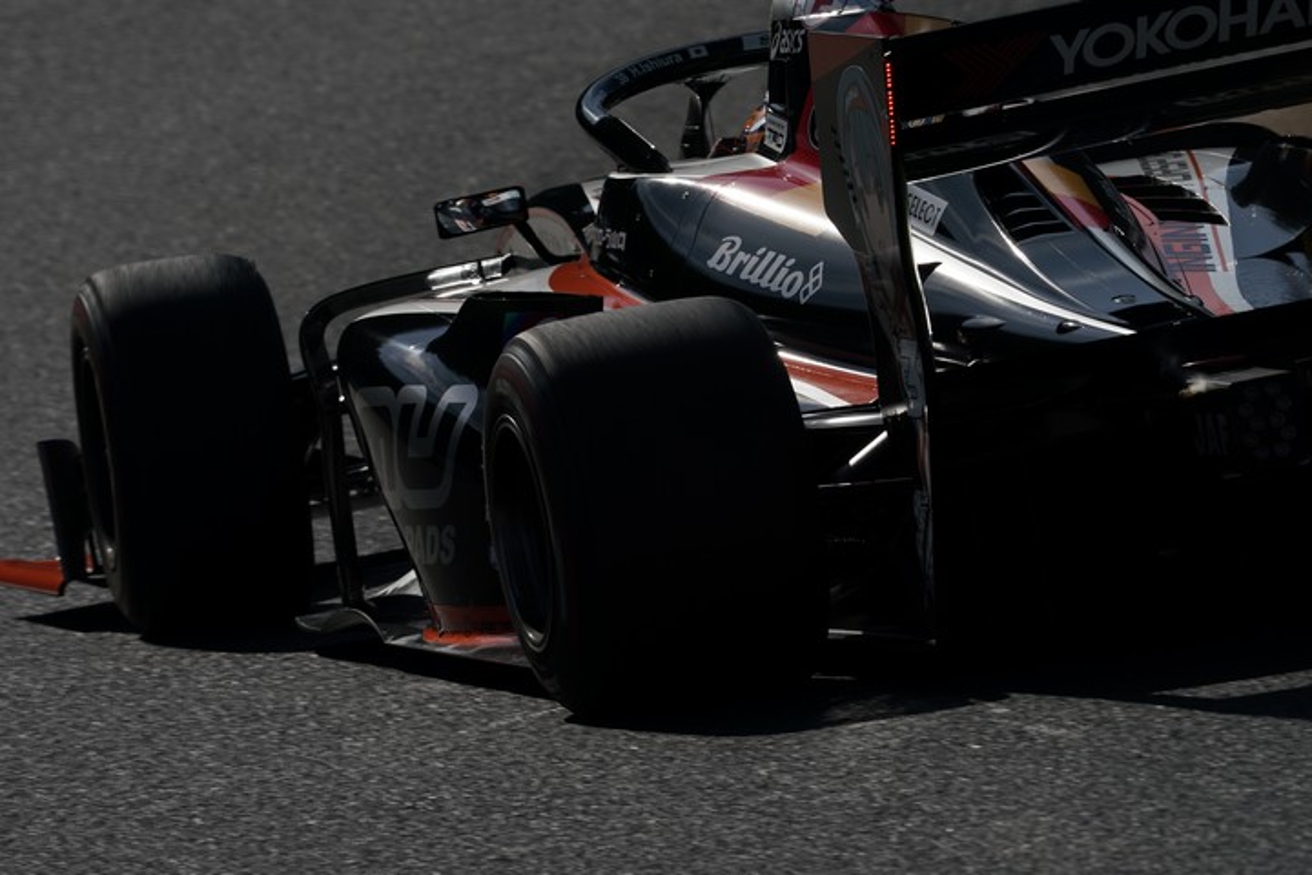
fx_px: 21865
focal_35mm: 600
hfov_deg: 3.4
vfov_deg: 2.3
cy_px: 438
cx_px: 656
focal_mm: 600
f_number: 14
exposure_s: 1/640
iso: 200
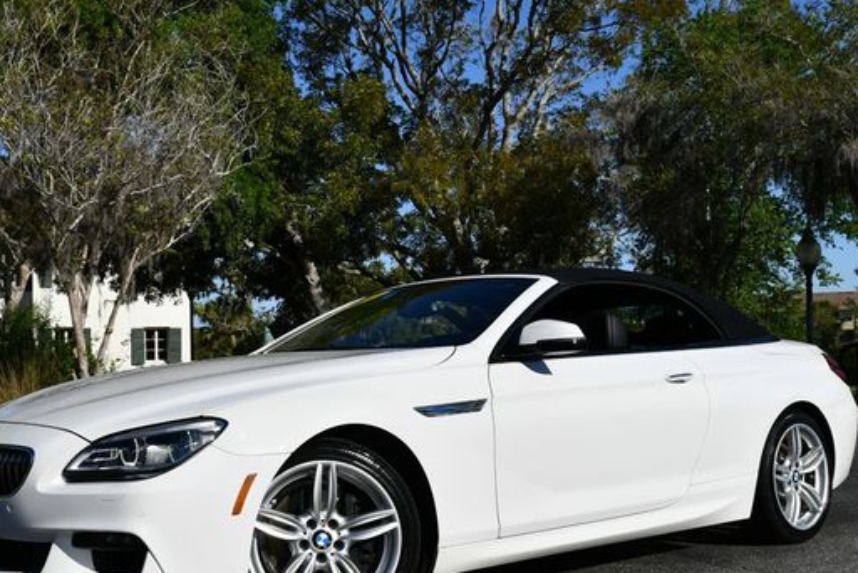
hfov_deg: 39.5
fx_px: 1192
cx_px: 370
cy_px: 333
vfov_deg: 27.0
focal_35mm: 50
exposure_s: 1/400
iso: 100
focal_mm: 20
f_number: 10
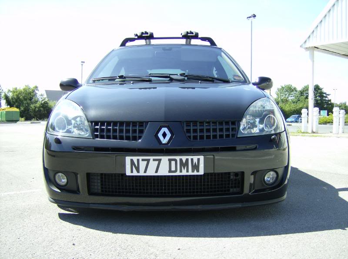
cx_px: 174
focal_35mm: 36
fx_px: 361
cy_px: 130
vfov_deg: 39.5
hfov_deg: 51.5
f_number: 2.8
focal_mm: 6
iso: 100
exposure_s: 1/426
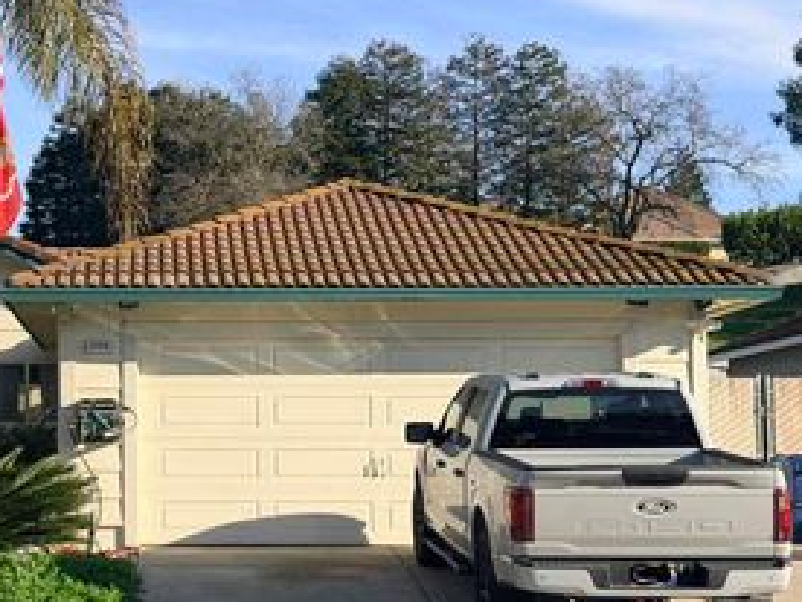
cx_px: 105
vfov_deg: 17.0
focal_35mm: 87
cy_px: 321
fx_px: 2016
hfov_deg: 22.1
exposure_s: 1/3704
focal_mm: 6.76
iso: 64
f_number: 1.78
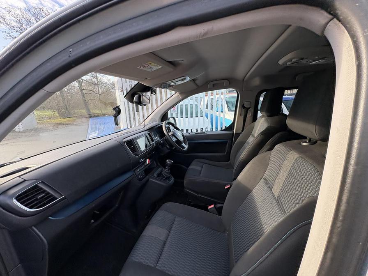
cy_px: 138
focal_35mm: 14
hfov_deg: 102.1
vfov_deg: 85.7
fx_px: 149
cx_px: 184
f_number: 2.2
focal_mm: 2.22
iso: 64
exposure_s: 1/143
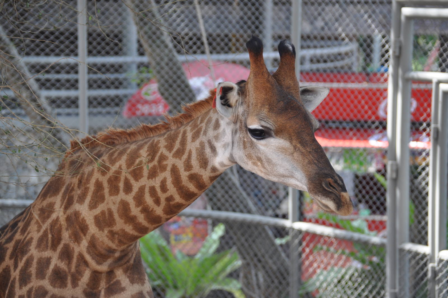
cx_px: 224
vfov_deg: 7.3
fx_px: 2331
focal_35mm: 188
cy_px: 149
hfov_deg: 11.0
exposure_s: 1/125
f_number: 5.6
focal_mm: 125
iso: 220
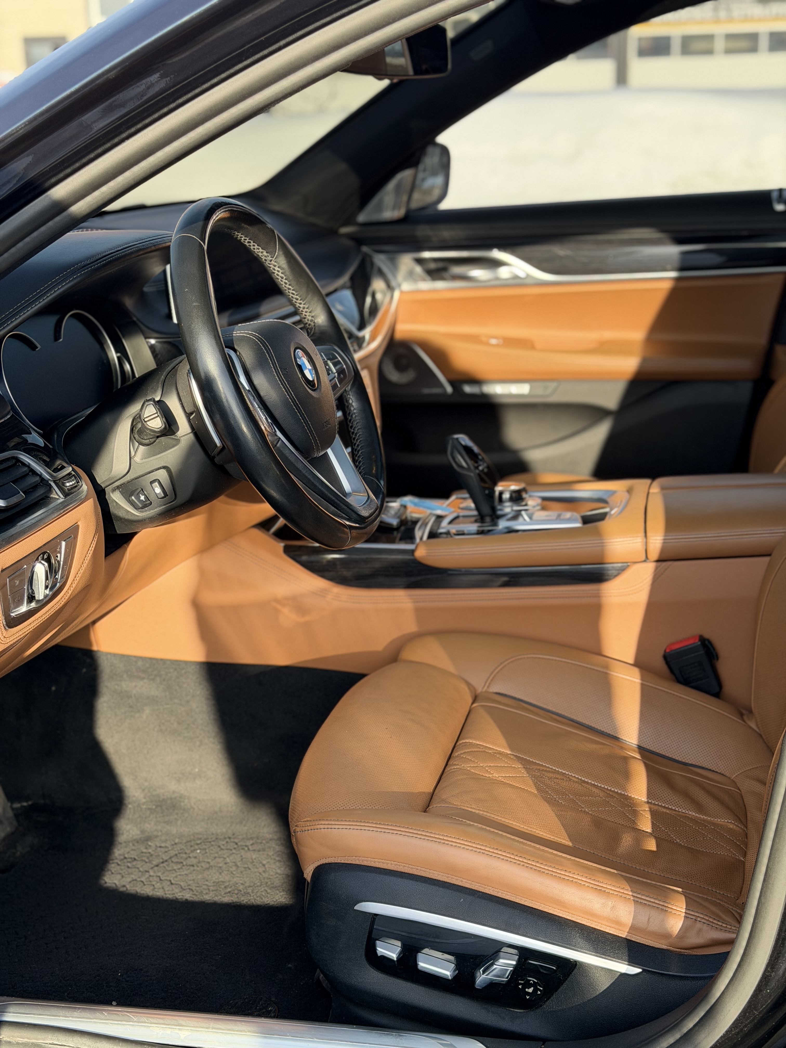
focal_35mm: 48
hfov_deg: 30.3
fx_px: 1453
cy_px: 524
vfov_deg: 39.7
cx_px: 393
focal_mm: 6.76
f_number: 1.78
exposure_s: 1/906
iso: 80
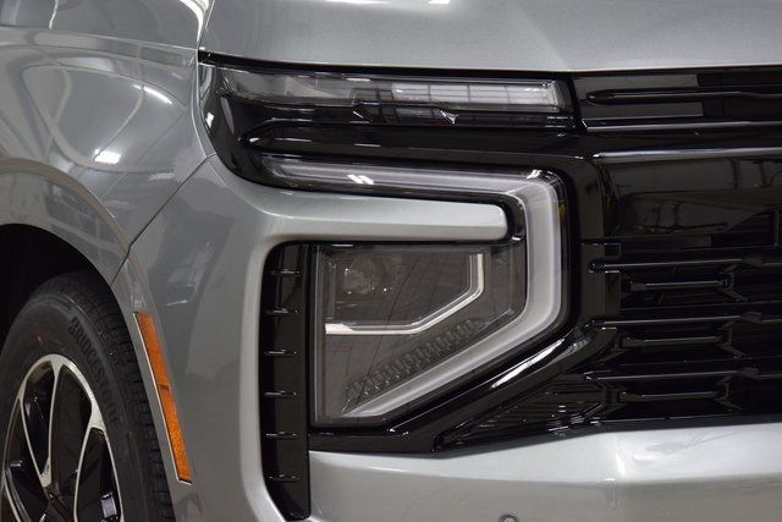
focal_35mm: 105
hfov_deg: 19.5
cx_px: 391
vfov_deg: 13.0
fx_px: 2281
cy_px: 261
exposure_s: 1/30
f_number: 7.1
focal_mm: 70
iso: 1250
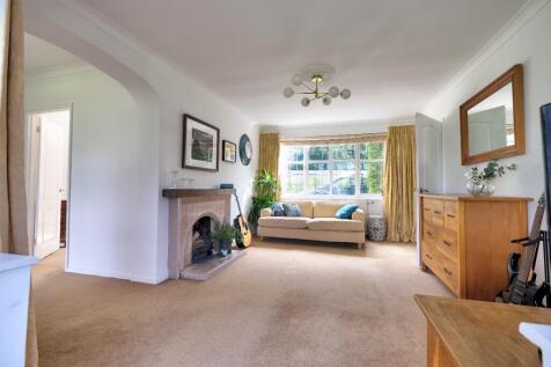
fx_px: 229
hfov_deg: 100.4
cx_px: 276
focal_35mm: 15
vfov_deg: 77.3
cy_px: 184
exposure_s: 1/15
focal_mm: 10
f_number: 4
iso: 200
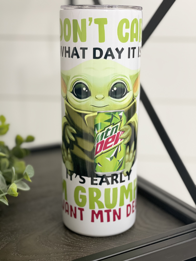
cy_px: 130
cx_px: 98
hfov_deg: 28.0
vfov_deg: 36.8
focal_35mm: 52
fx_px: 393
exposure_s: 1/40
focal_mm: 6
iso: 125
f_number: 2
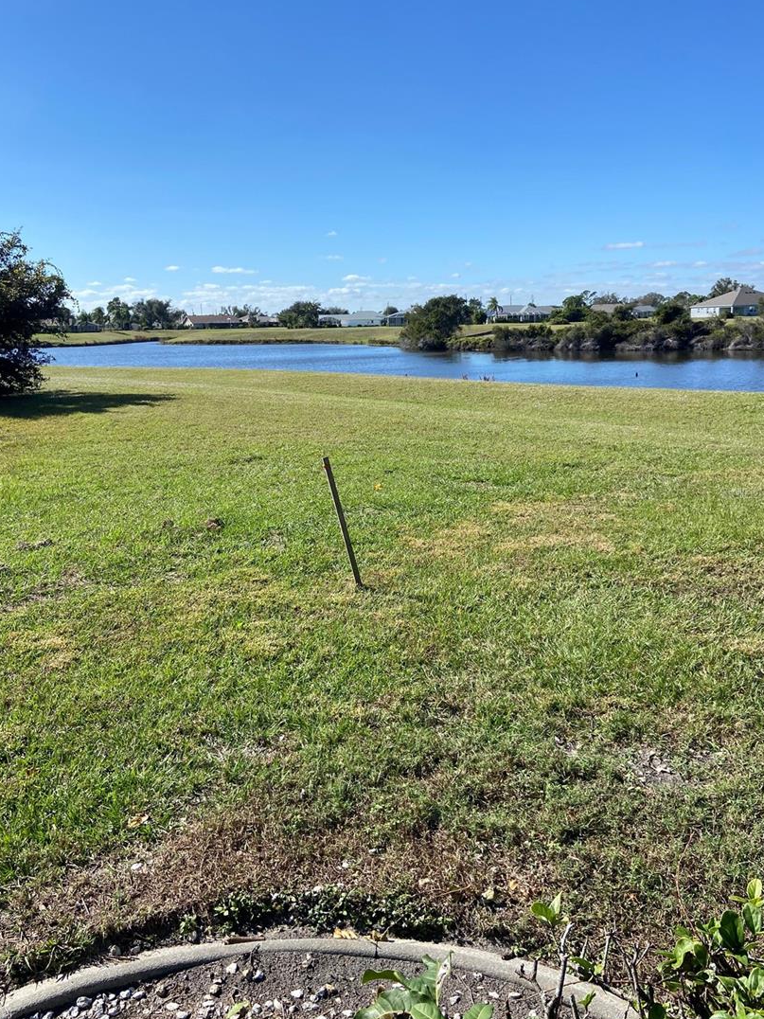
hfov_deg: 48.2
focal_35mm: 29
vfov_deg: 61.6
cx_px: 361
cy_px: 492
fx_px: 853
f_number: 1.8
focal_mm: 4.25
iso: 32
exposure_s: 1/2890
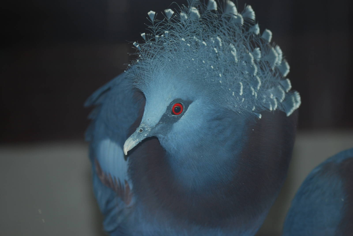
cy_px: 118
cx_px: 176
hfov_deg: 15.9
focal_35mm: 129
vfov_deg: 10.7
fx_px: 1266
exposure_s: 1/60
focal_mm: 86
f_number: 4
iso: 200
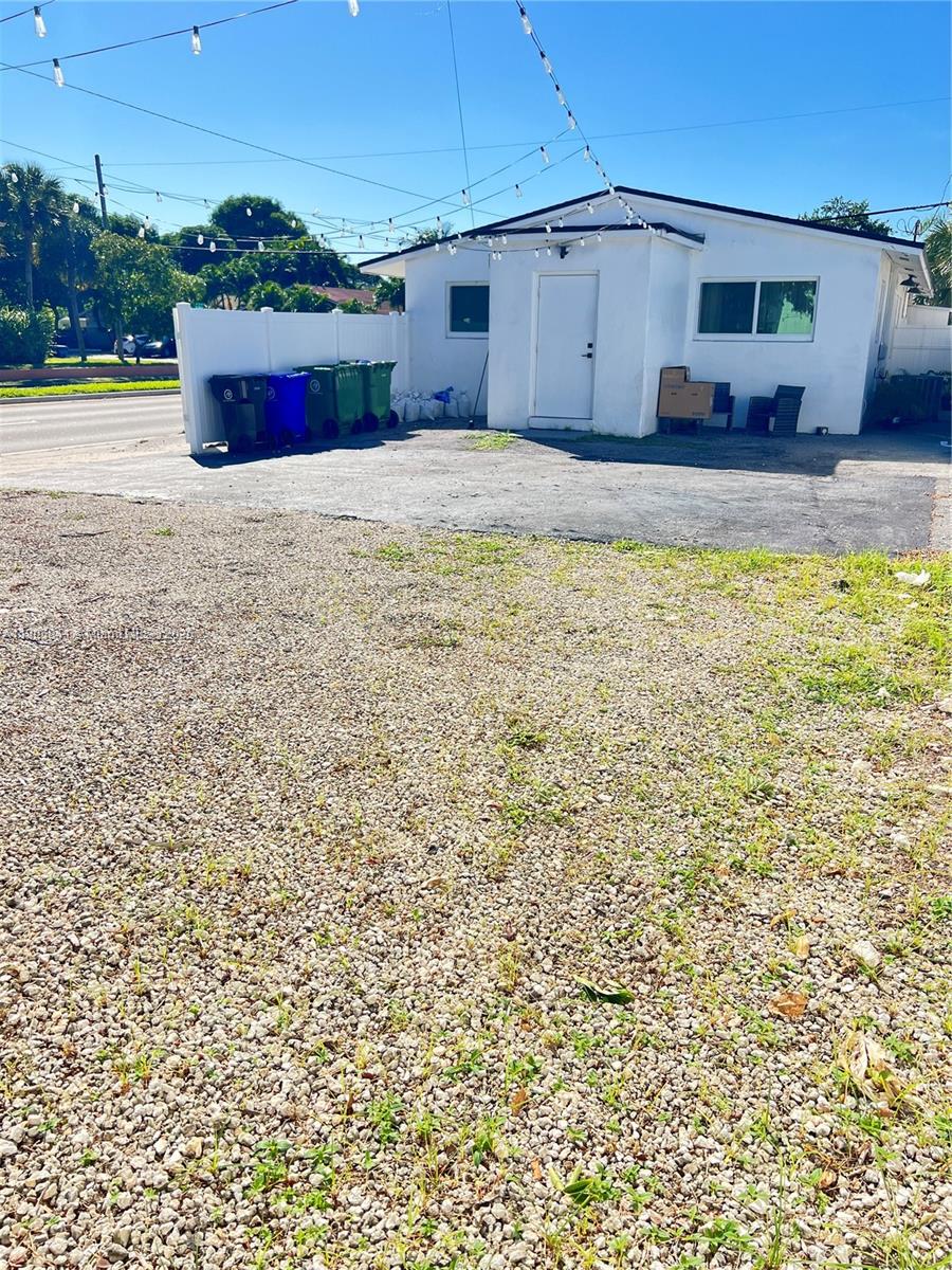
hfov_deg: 53.1
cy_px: 635
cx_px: 476
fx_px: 953
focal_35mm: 26
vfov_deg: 67.3
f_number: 1.5
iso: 50
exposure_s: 1/1621
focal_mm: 5.7
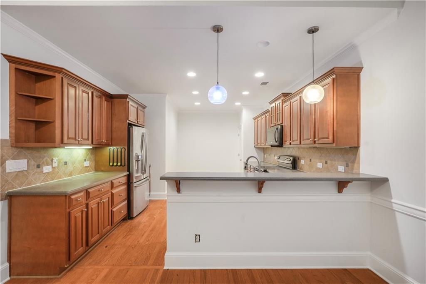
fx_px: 189
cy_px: 142
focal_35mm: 16
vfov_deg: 73.7
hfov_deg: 96.8
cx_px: 213
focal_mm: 16
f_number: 8
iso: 320
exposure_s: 1/2
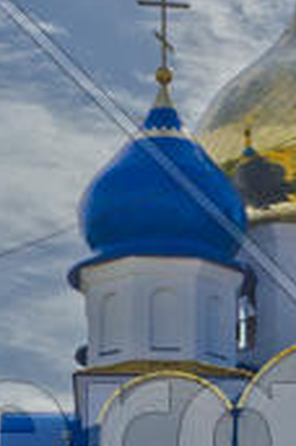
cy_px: 446
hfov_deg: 9.4
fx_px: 1758
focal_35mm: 142
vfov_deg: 14.3
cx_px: 448
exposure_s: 1/2000
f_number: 11
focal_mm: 28
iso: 800
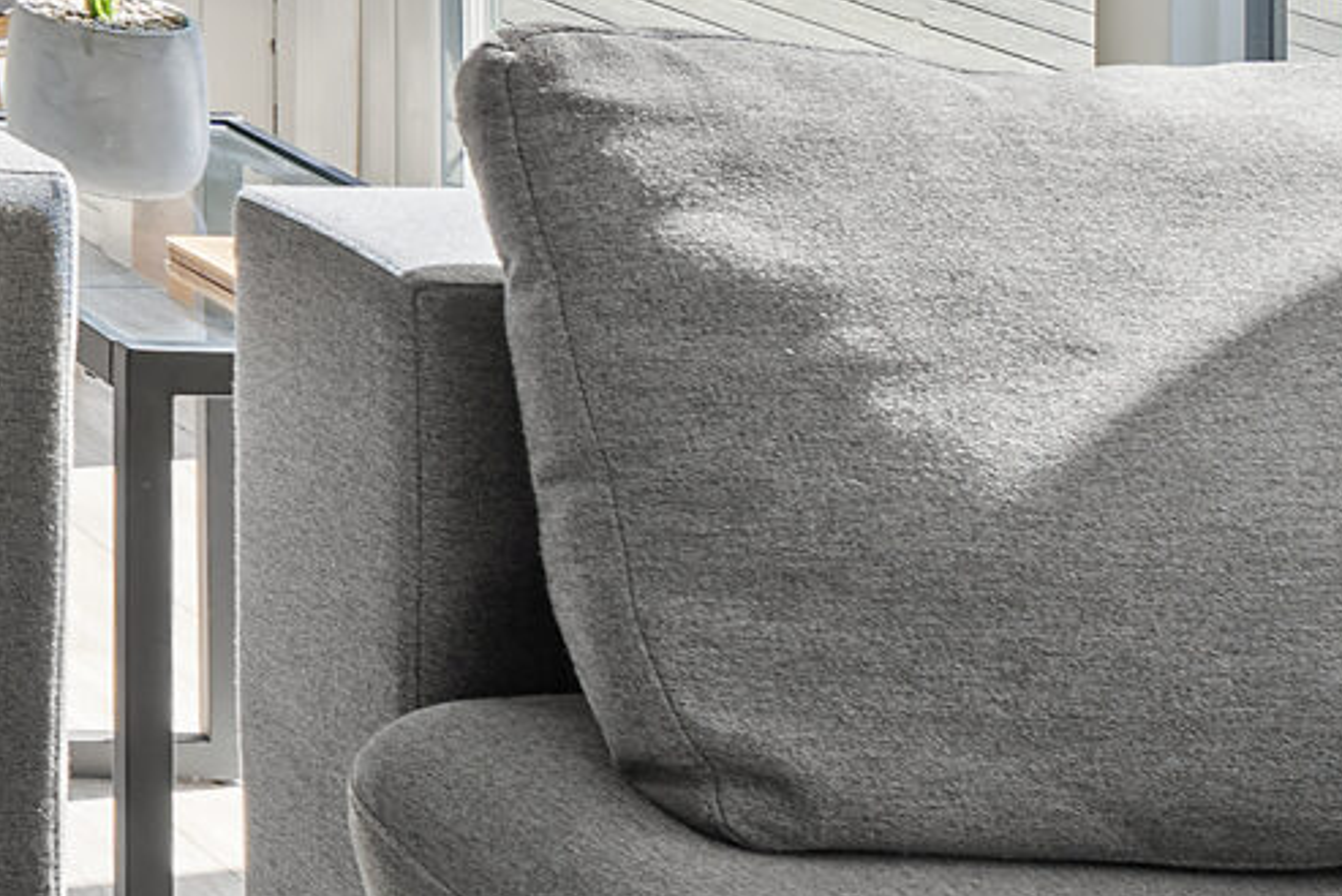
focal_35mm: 83
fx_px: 3095
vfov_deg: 13.9
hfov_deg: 15.0
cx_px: -1862
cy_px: -906
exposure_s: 1/15
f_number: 7.1
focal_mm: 16
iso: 200
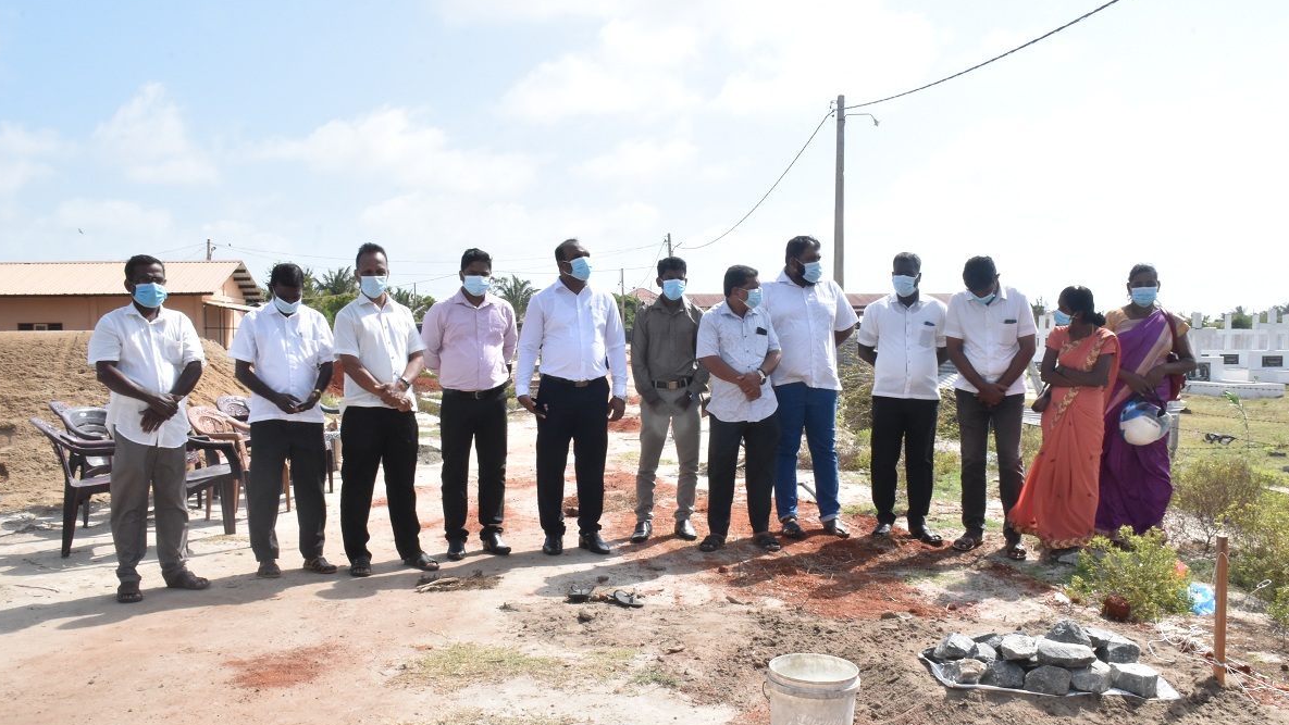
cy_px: 392
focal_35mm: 35
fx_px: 1196
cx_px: 643
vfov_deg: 33.7
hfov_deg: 56.6
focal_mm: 22
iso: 1000
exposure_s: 1/200
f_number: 22
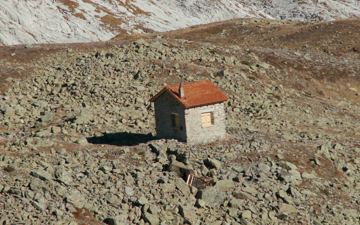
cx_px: 180
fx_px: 2934
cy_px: 104
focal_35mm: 299
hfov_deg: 7.0
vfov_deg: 4.4
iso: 50
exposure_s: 1/500
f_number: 5.6
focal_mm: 46.11
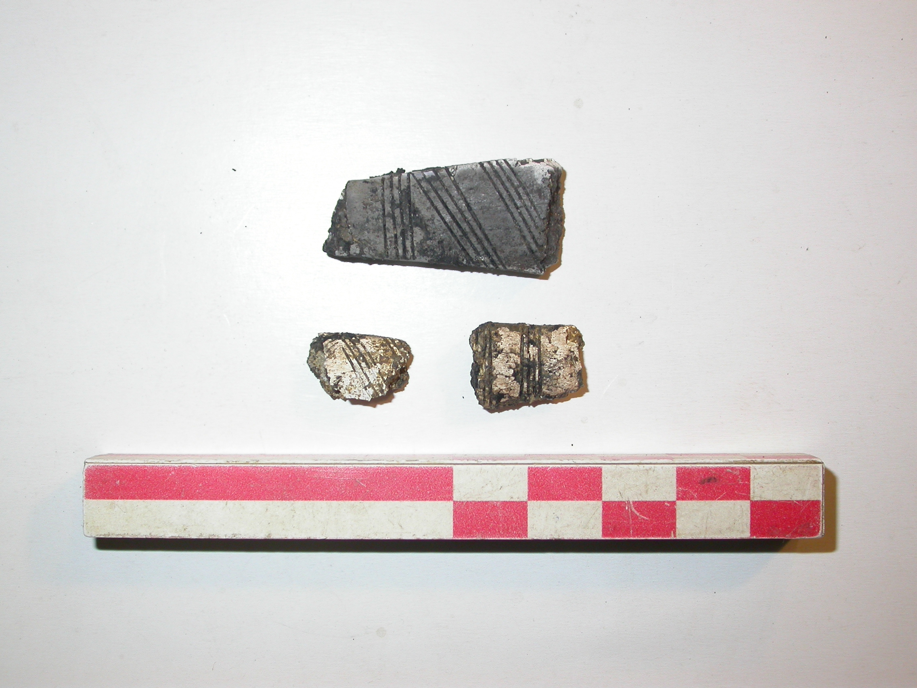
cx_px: 458
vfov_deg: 26.6
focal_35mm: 55
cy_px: 344
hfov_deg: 34.9
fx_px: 1457
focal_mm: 11.5
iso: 100
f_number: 3
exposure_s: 1/60.3
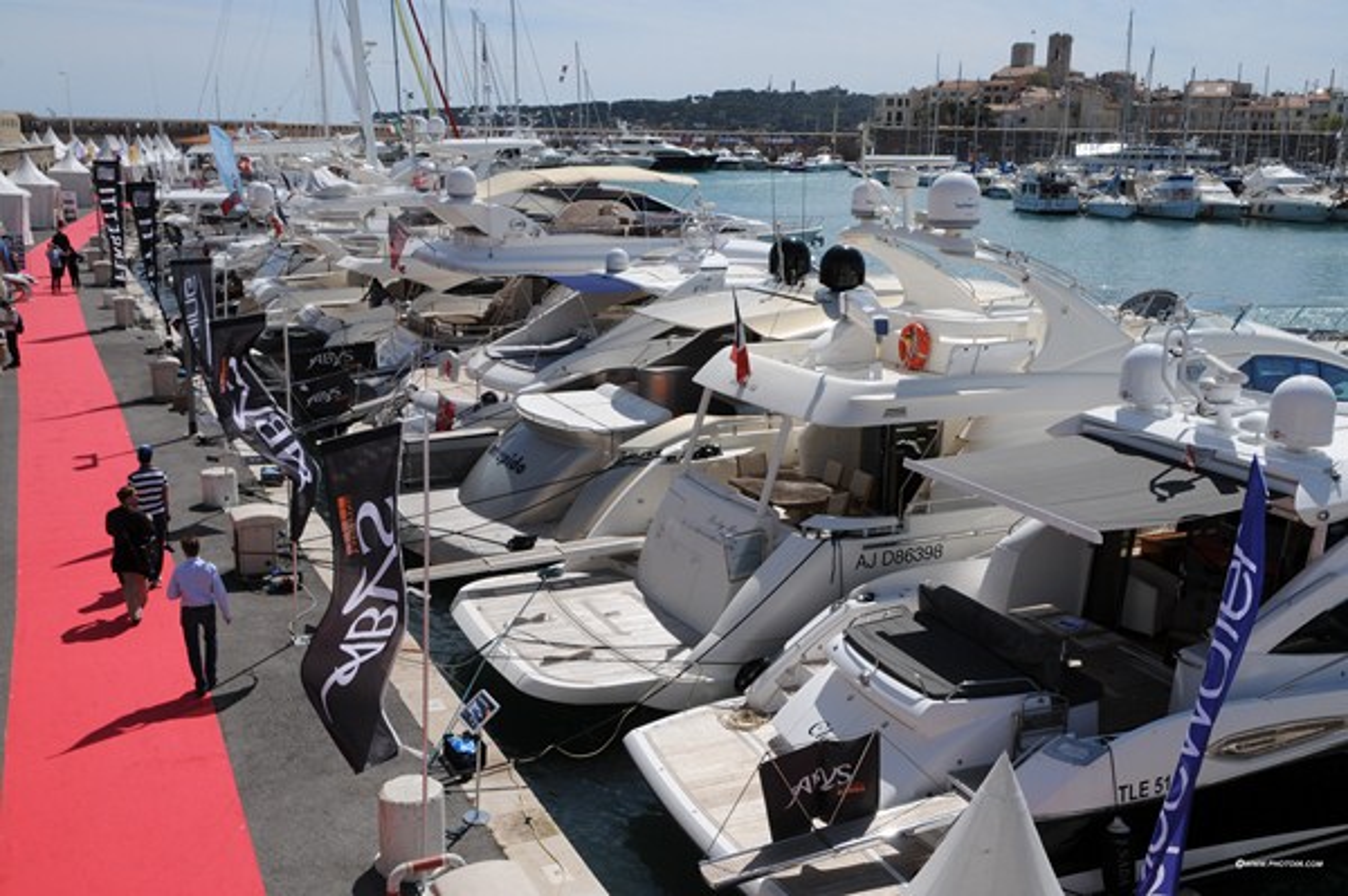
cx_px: 674
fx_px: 1291
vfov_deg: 38.3
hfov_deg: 55.1
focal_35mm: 34
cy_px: 448
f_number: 11
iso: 200
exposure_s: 1/500
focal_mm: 23
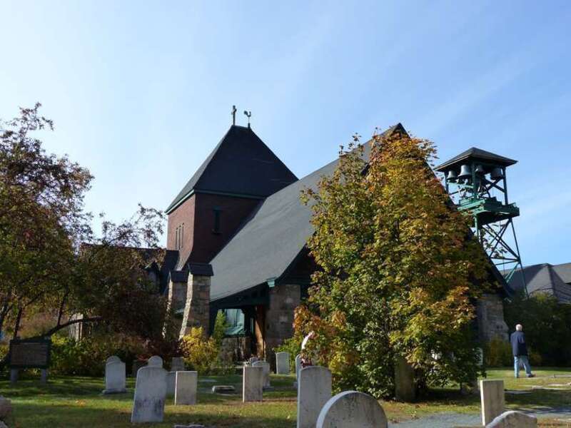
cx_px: 286
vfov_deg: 38.7
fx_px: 610
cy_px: 214
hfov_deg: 50.1
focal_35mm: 37
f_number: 4
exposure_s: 1/640
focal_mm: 6.6
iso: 160
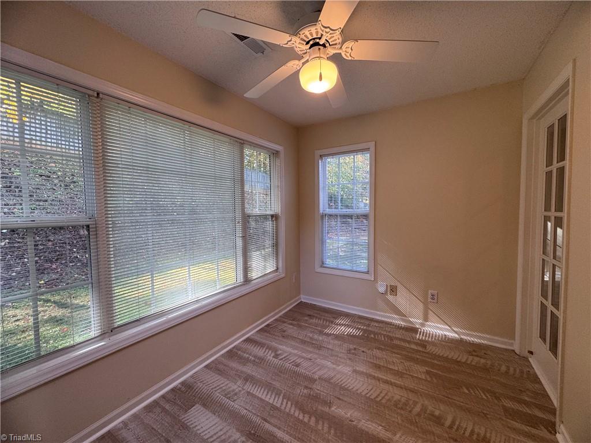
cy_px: 222
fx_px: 239
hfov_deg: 102.1
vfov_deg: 85.7
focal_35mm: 14
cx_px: 296
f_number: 2.2
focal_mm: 2.22
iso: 100
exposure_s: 1/120
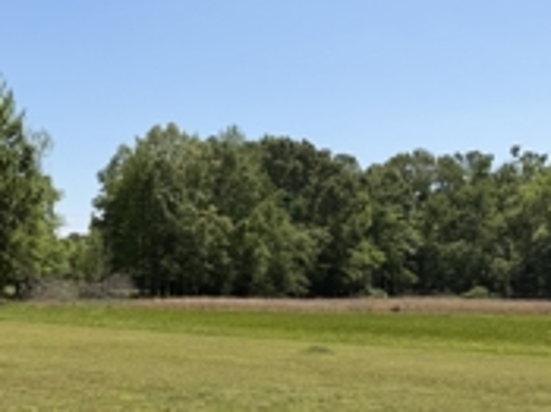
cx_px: -19
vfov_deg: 26.5
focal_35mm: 55
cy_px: 195
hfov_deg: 31.8
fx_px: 875
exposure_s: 1/5714
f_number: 1.78
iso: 80
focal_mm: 6.76
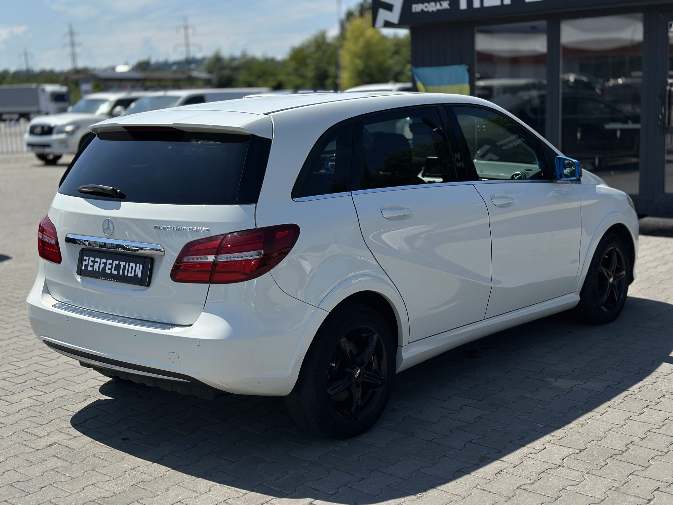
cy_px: 252
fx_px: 933
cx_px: 336
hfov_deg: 39.7
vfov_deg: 30.3
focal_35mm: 48
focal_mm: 6.86
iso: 100
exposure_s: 1/8929
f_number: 1.78
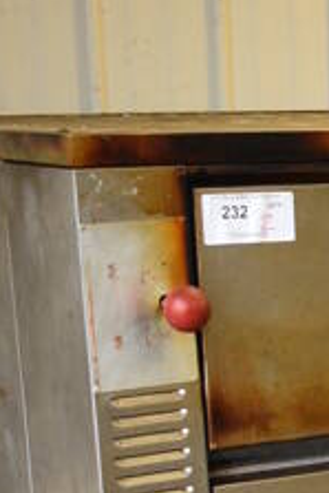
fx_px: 1683
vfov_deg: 16.0
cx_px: 669
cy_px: 602
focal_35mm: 123
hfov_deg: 10.3
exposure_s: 1/125
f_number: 3.5
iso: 1100
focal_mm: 20
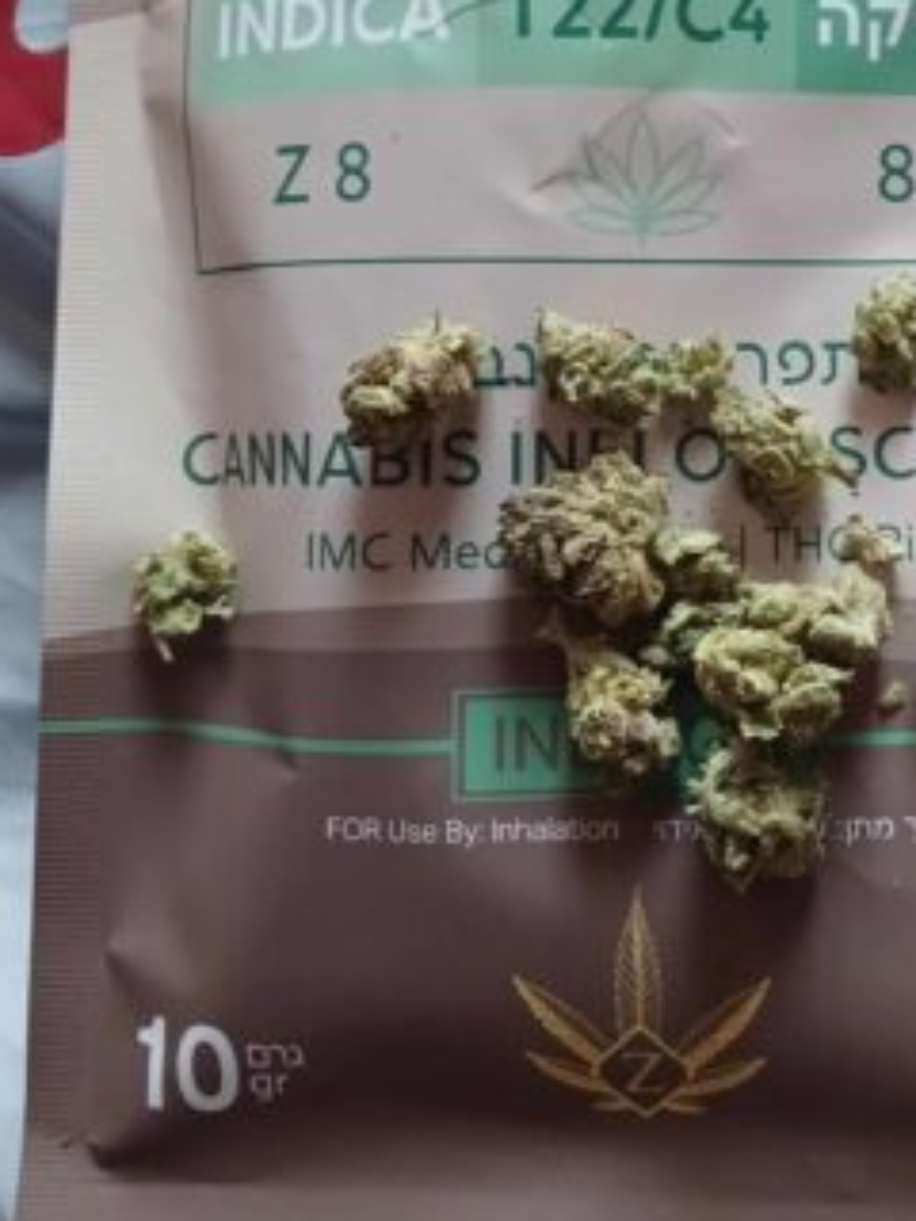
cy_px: 307
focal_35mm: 45
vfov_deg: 40.9
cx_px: 740
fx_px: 1588
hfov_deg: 31.3
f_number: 1.8
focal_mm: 4
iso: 500
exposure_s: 1/25
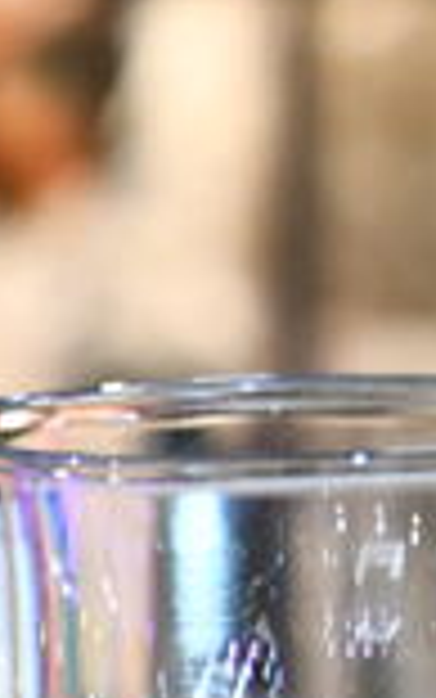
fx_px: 8395
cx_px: -1946
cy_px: 993
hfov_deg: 2.8
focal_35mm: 442
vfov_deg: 4.7
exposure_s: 1/50
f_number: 5.6
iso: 1000
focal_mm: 48
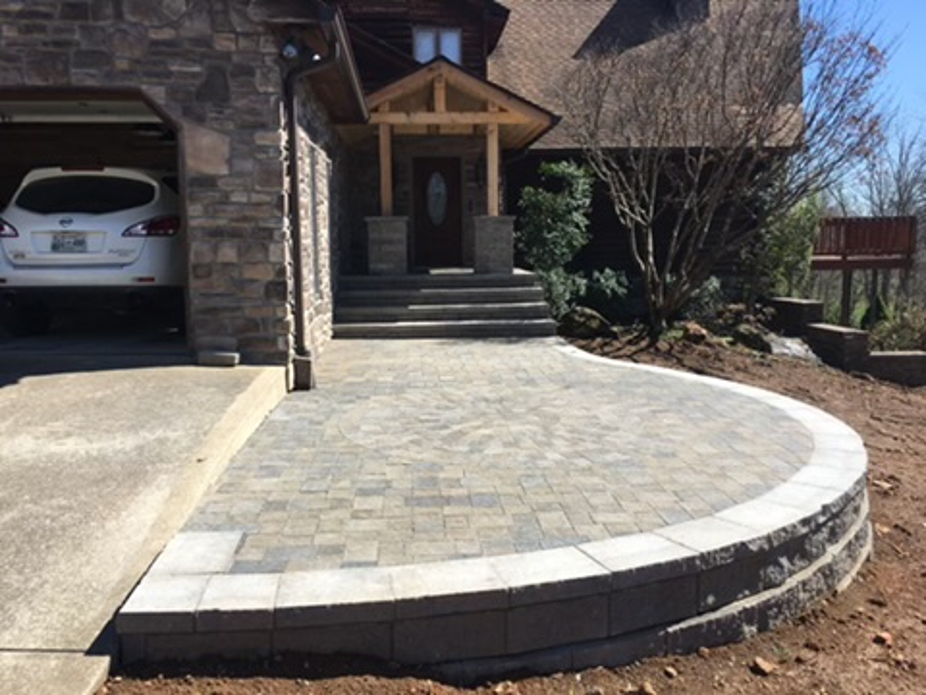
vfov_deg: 48.2
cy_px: 348
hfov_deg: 61.7
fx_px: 776
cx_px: 463
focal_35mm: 29
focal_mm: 4.15
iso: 25
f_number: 2.2
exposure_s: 1/1241
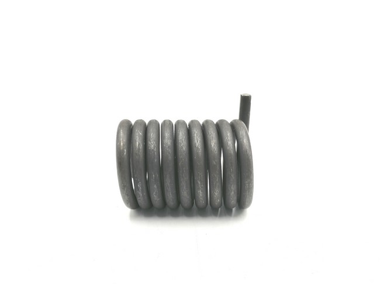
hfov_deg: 53.9
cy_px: 142
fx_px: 373
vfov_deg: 41.8
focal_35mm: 34
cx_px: 190
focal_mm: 5.3
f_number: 1.8
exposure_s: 1/132
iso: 50
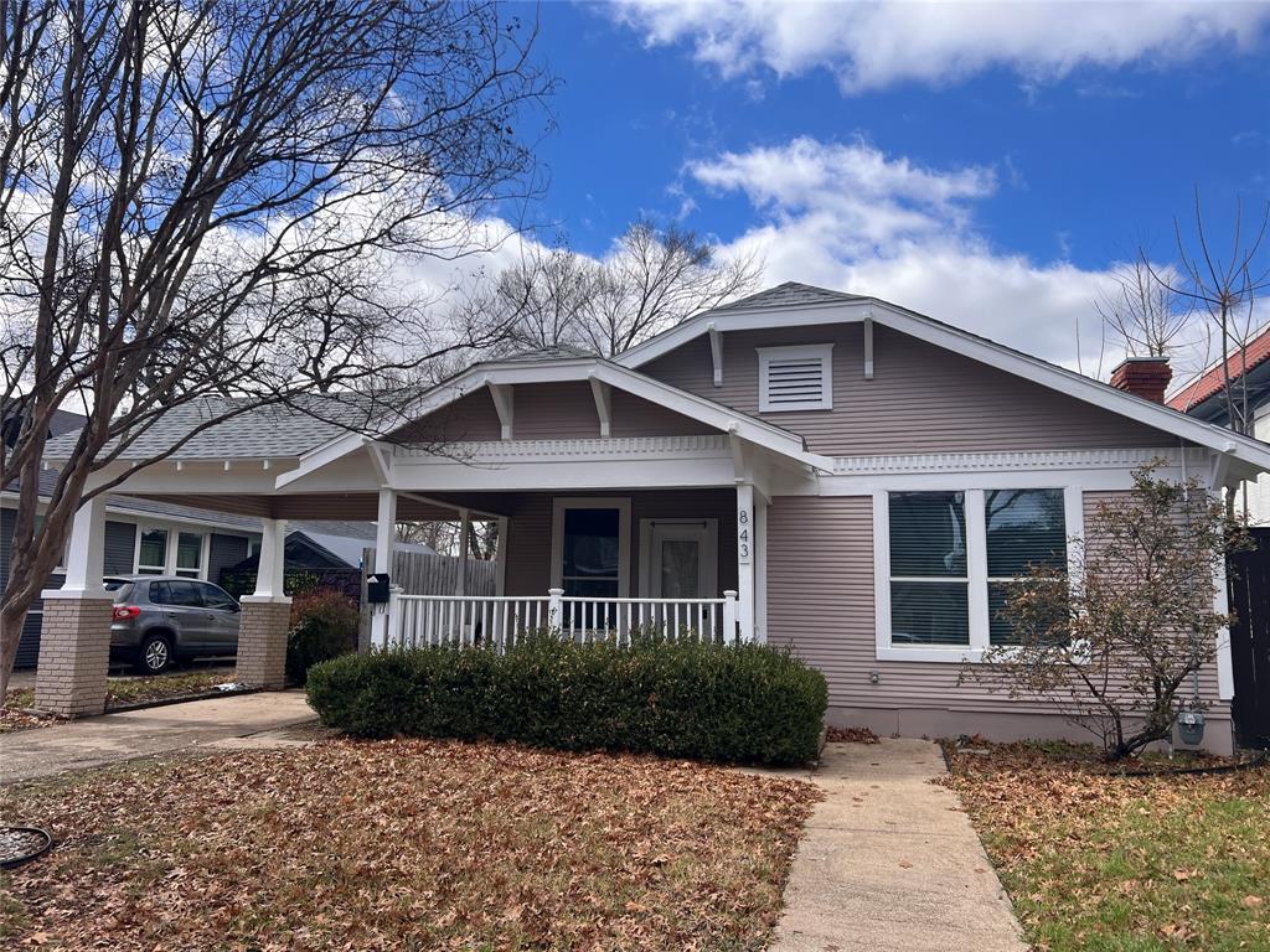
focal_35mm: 26
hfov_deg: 67.3
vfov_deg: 53.1
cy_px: 476
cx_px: 635
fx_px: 954
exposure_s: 1/3356
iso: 50
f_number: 1.5
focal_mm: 5.7
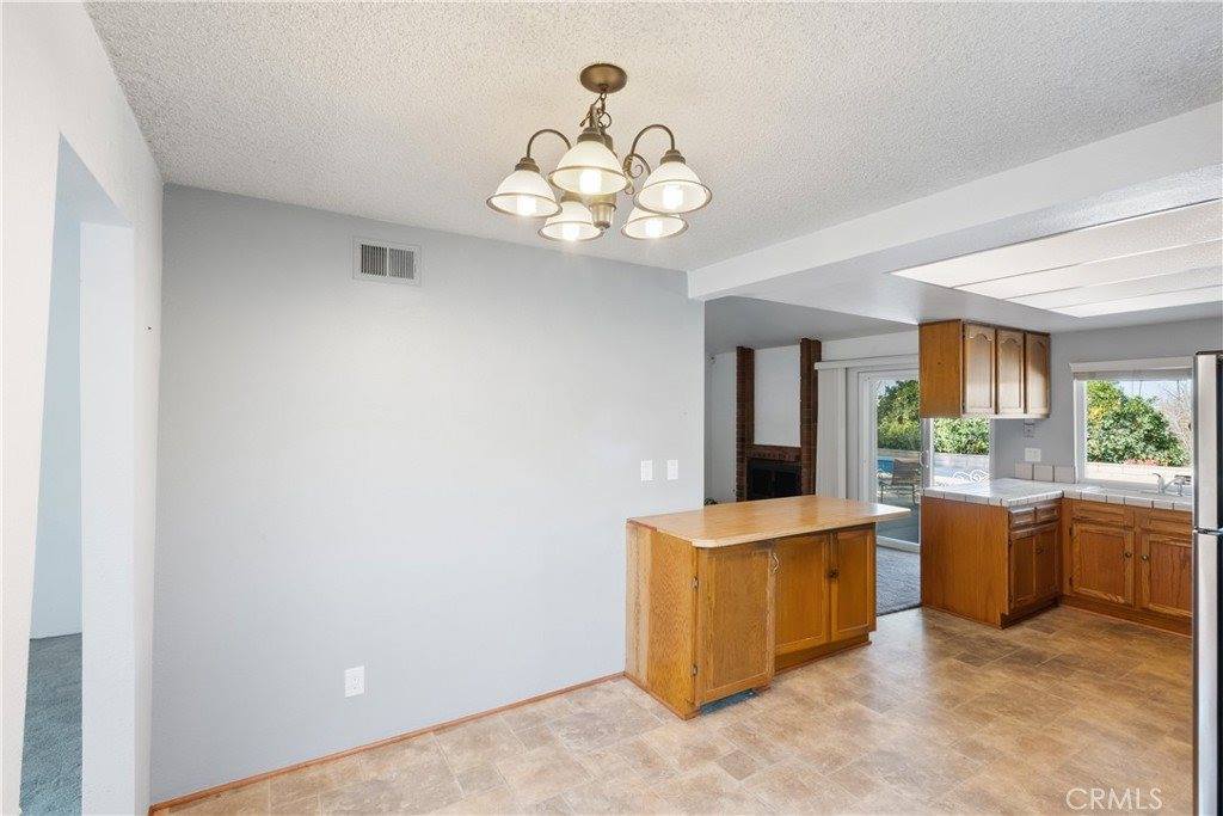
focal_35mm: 16
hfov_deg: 96.7
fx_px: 544
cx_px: 612
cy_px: 408
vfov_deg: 73.8
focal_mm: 16
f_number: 20
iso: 100
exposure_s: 6
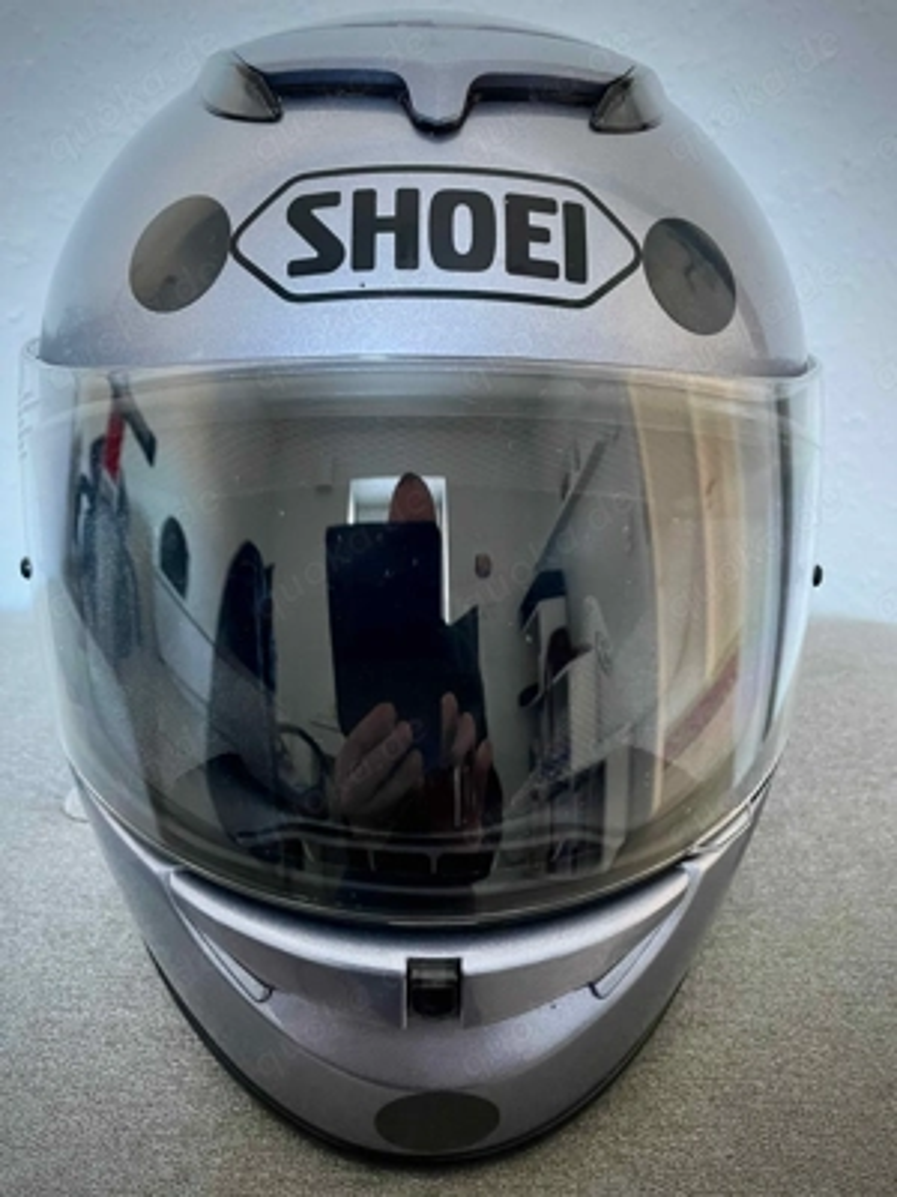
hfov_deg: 53.1
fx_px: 898
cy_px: 598
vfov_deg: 67.3
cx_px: 448
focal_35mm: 26
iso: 500
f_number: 1.6
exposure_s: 1/52
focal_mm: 4.2
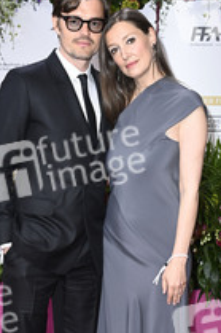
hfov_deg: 15.5
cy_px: 244
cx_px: 110
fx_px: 812
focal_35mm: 88
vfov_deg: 22.9
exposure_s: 1/200
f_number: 6.3
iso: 640
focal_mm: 46
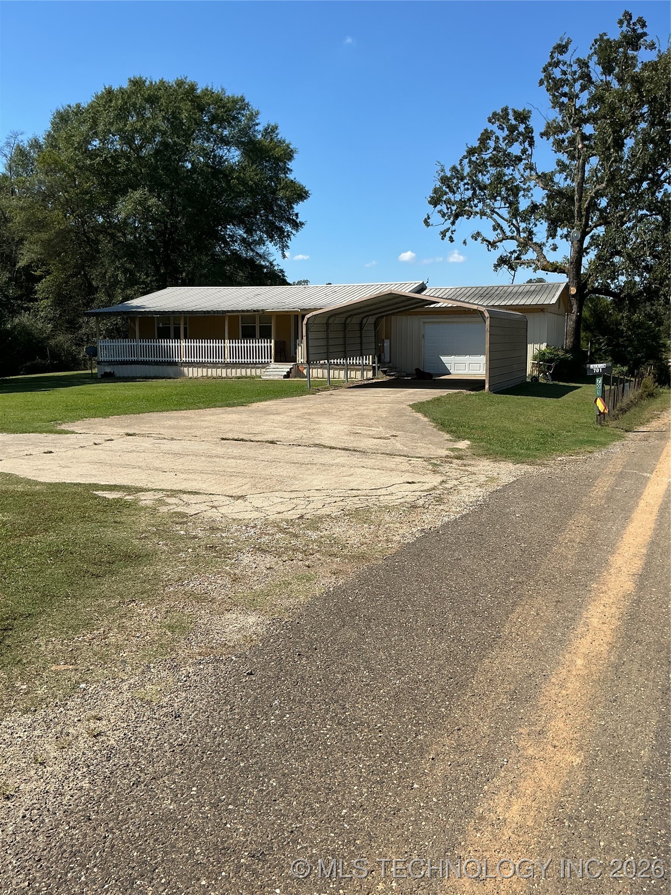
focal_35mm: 29
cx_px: 336
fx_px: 750
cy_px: 448
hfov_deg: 48.2
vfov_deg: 61.7
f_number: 1.8
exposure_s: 1/2227
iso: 25
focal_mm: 3
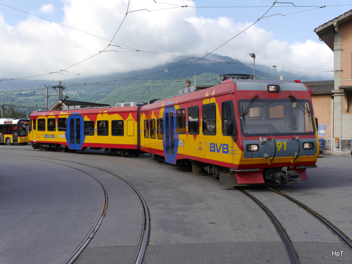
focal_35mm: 40
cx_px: 176
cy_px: 132
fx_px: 407
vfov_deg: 36.0
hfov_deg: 46.8
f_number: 7.1
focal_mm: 20
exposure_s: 1/250
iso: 160
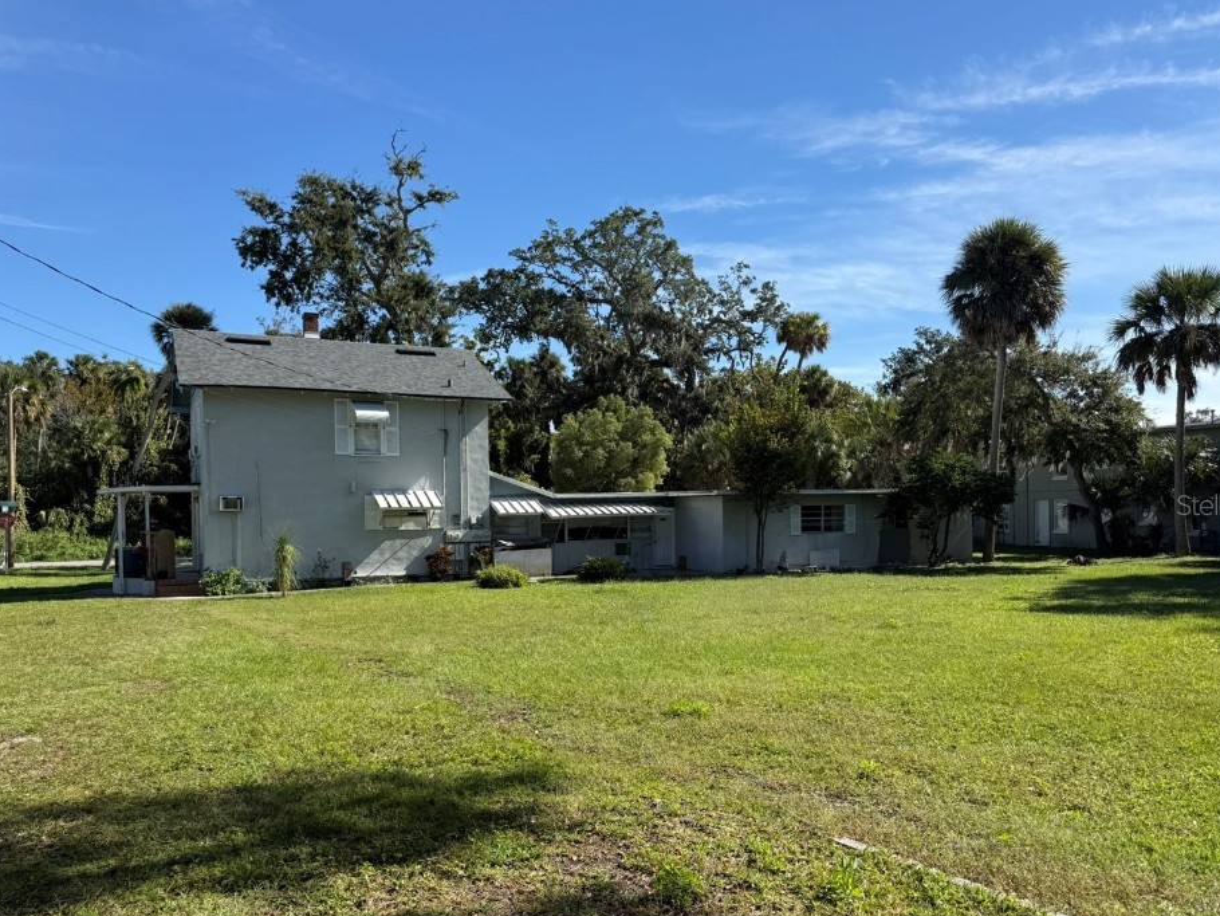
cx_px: 617
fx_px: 952
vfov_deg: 51.3
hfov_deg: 65.3
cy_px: 504
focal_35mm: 27
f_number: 1.78
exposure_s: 1/3425
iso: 80
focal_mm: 6.76
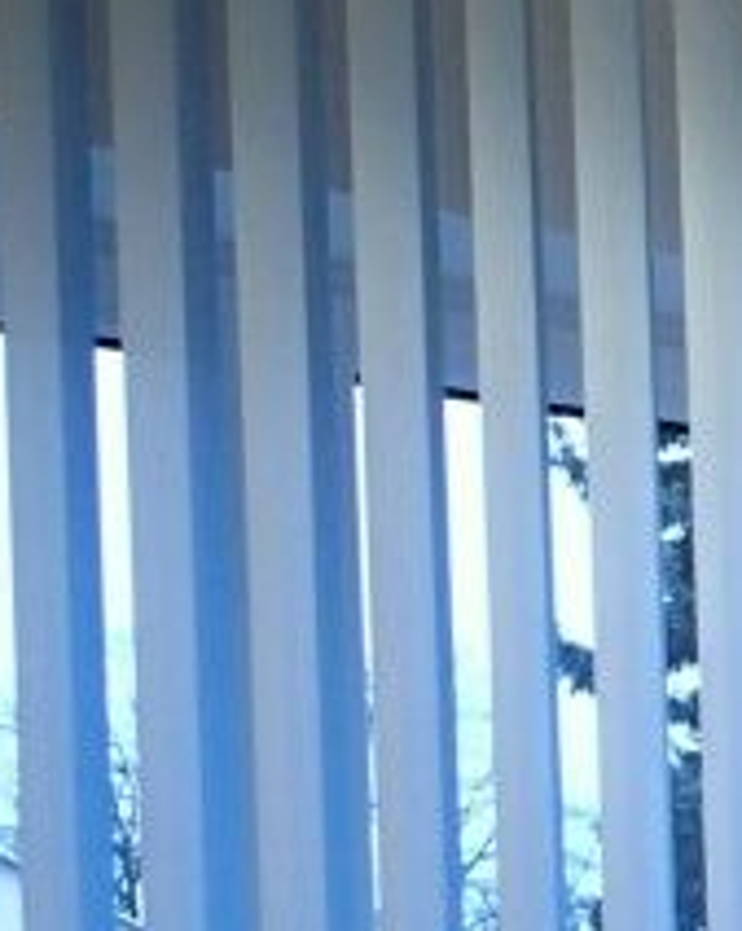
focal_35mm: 118
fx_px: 3246
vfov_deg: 14.9
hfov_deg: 11.5
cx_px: 1559
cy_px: 1471
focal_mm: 4.5
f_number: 2
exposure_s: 1/30
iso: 200
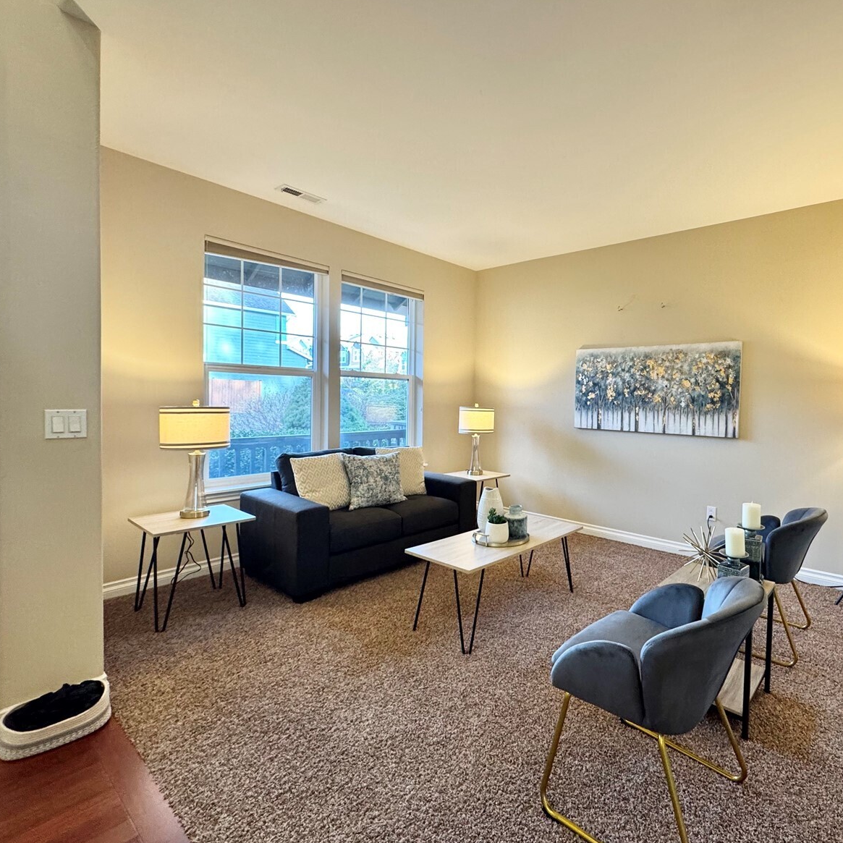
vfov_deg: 84.0
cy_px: 414
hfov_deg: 81.5
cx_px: 552
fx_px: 468
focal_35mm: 17
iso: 200
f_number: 2.2
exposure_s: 1/60
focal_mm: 2.22
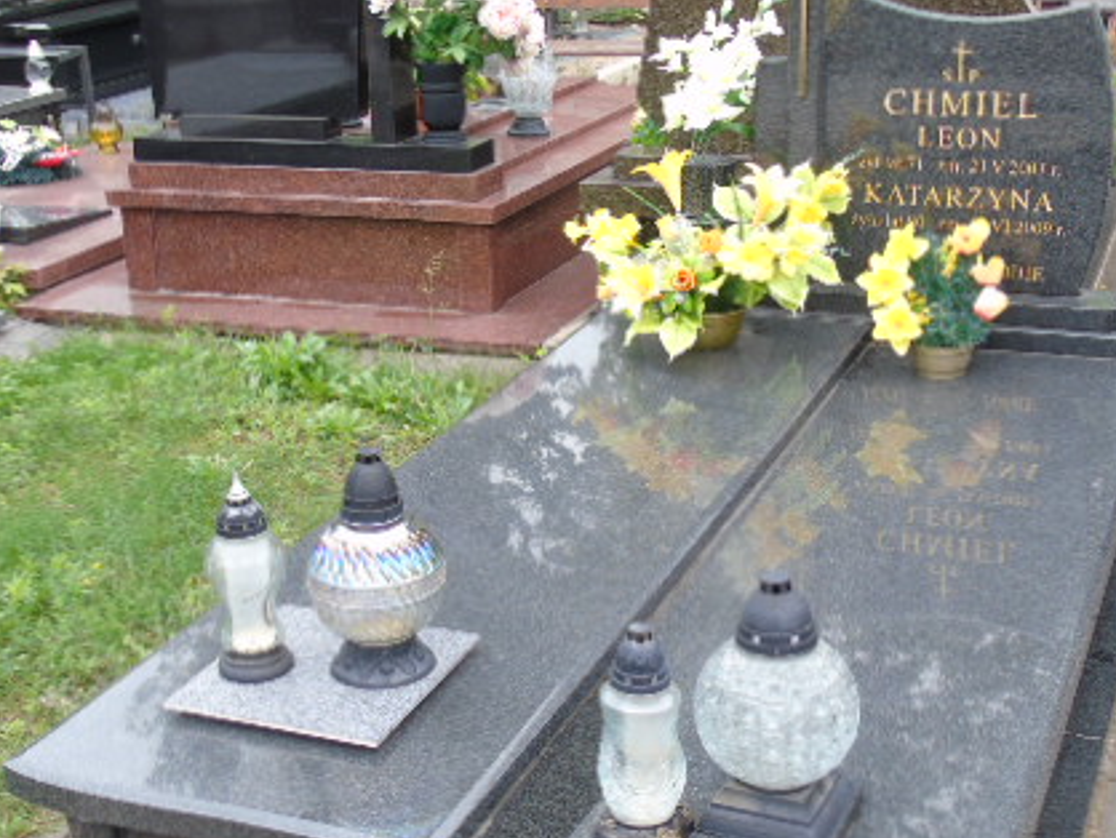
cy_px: 462
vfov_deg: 28.0
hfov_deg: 36.8
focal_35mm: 52
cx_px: 531
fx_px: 1677
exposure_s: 1/50
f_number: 3.8
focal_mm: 6.1
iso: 80
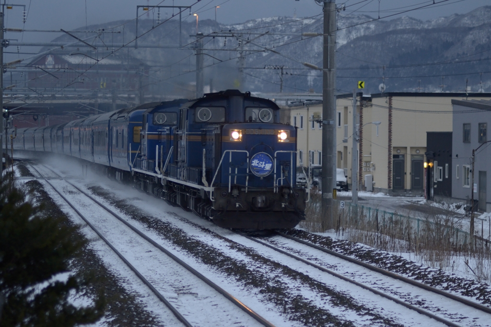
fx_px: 2045
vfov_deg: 9.1
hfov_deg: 13.7
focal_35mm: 150
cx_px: 246
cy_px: 164
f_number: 4
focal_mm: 100
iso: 800
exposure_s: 1/160
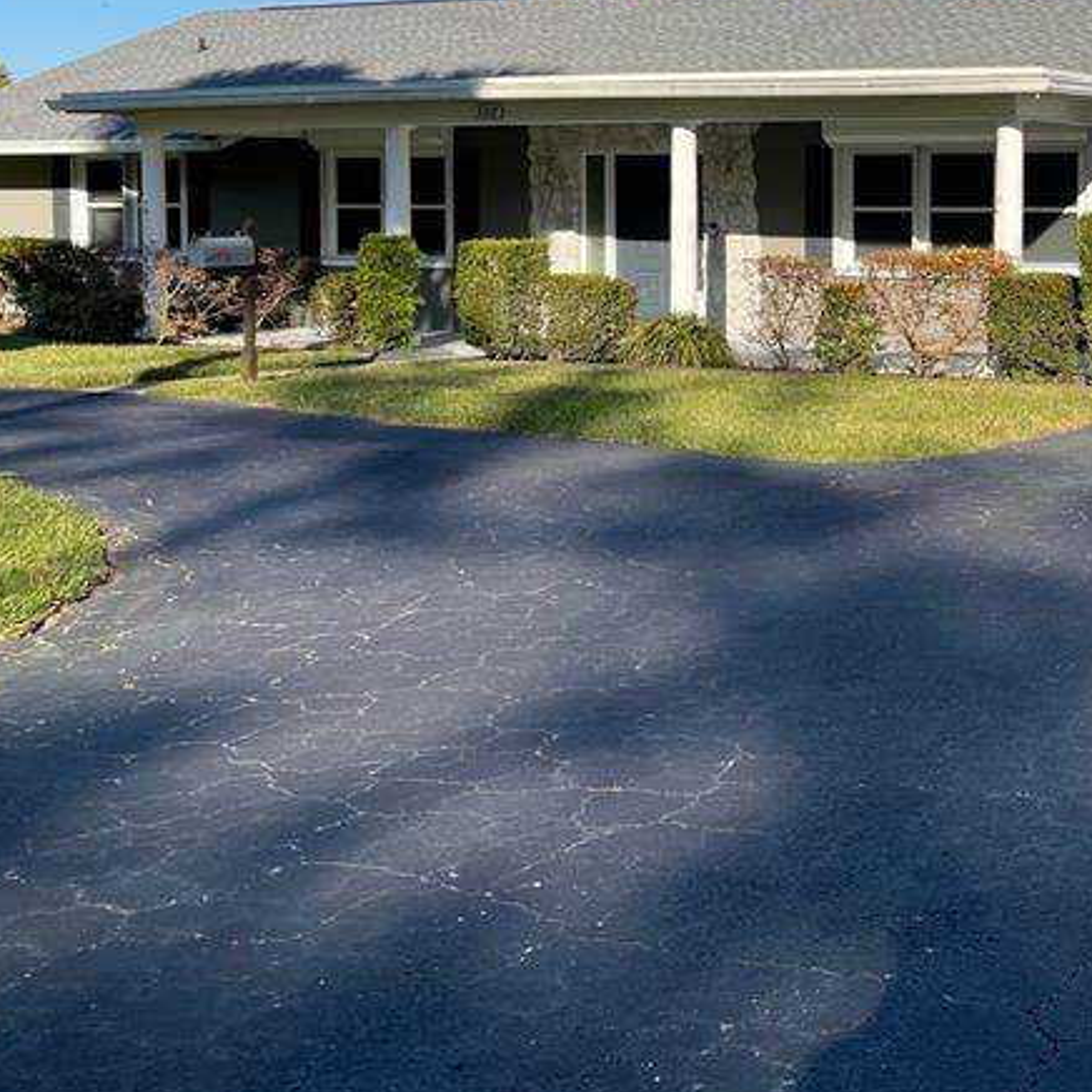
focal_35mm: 54
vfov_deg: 31.3
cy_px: 328
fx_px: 1927
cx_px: 1019
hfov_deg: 30.0
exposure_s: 1/2959
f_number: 1.6
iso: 32
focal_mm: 4.2
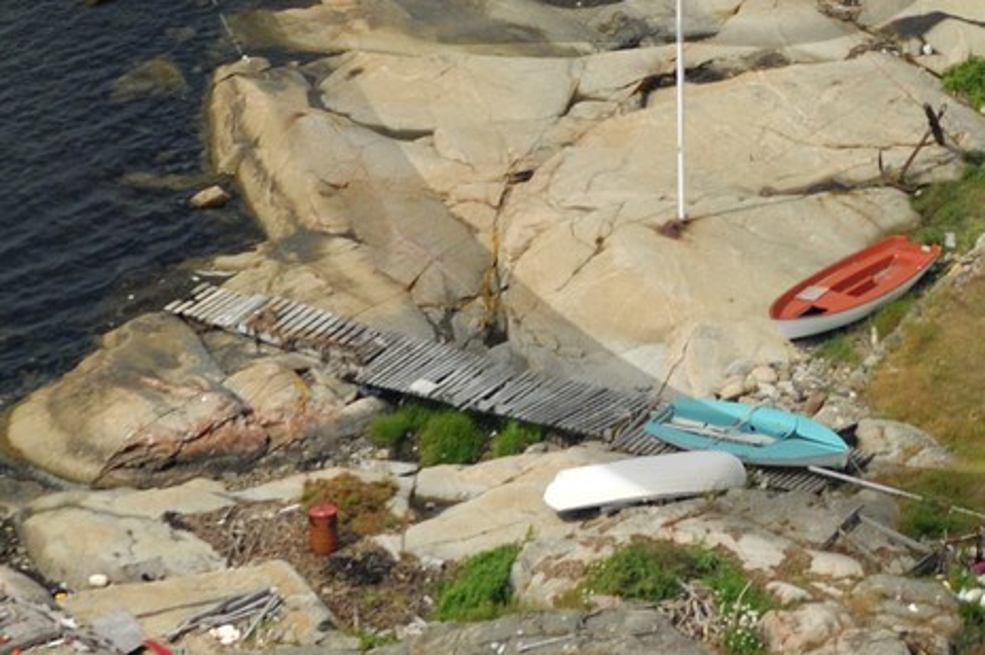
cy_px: -301
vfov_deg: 1.5
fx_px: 24673
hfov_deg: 2.3
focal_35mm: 903
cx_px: 1034
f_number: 3.5
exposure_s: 1/4000
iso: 160
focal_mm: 175
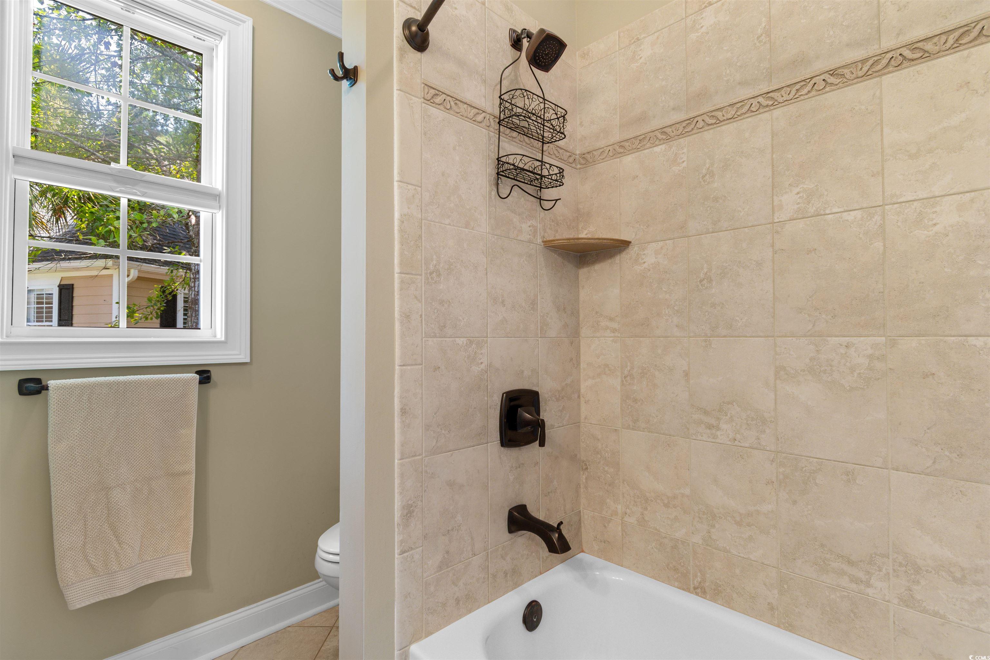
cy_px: 330
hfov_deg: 96.7
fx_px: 440
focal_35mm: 16
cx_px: 495
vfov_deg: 73.7
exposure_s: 1/5
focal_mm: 11
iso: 100
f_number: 4.8
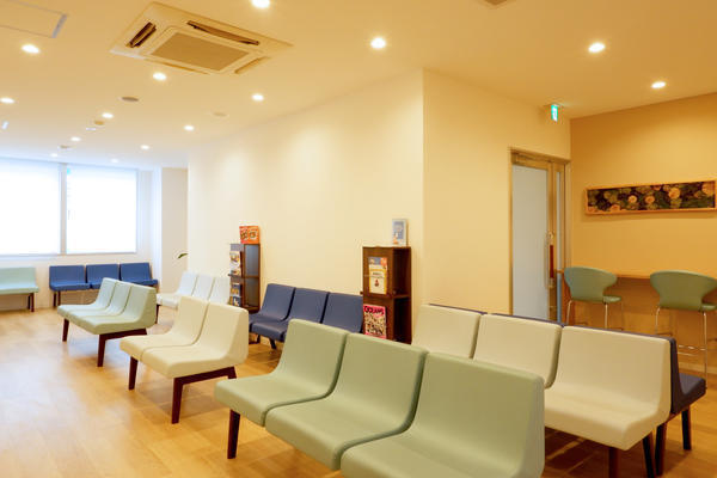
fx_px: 458
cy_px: 239
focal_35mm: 23
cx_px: 358
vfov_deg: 55.1
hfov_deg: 76.1
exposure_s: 1/12
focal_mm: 15
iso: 1600
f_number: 14
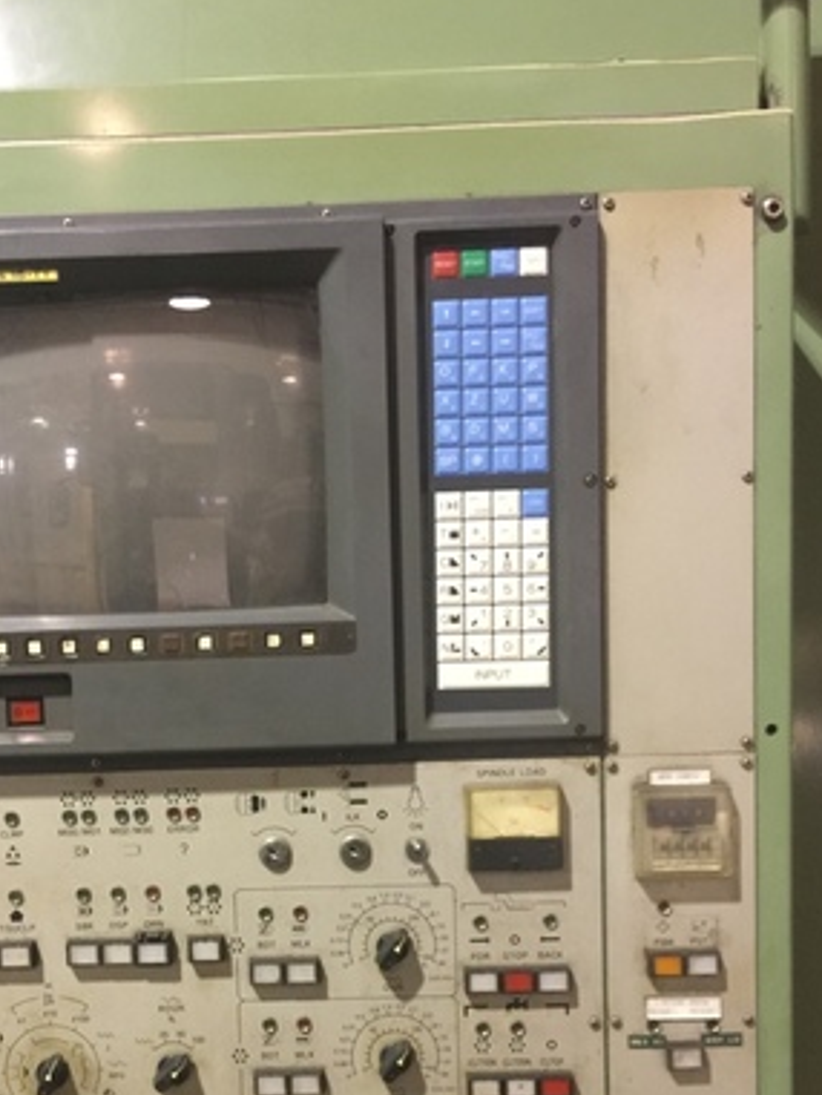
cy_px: 726
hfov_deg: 35.8
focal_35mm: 40
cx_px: 302
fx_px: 1266
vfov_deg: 46.1
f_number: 2.2
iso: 80
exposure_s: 1/4
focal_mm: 4.15
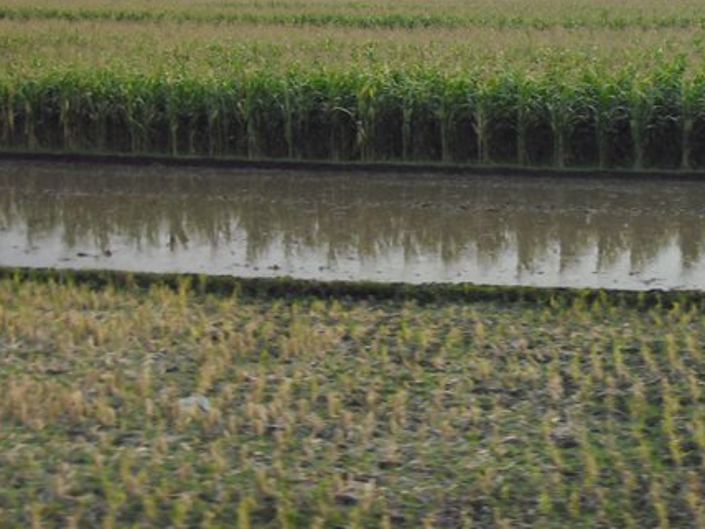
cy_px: 38
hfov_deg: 26.9
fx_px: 1446
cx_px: 562
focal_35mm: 71
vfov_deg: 20.3
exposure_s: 1/400
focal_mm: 6.2
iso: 100
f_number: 2.8
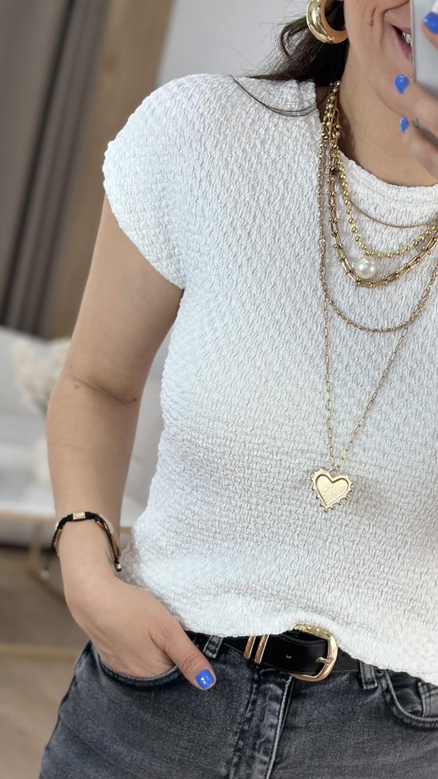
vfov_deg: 28.8
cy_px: 501
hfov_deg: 16.4
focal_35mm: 73
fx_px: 1507
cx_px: 335
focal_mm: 6.86
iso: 80
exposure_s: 1/399
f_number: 1.78
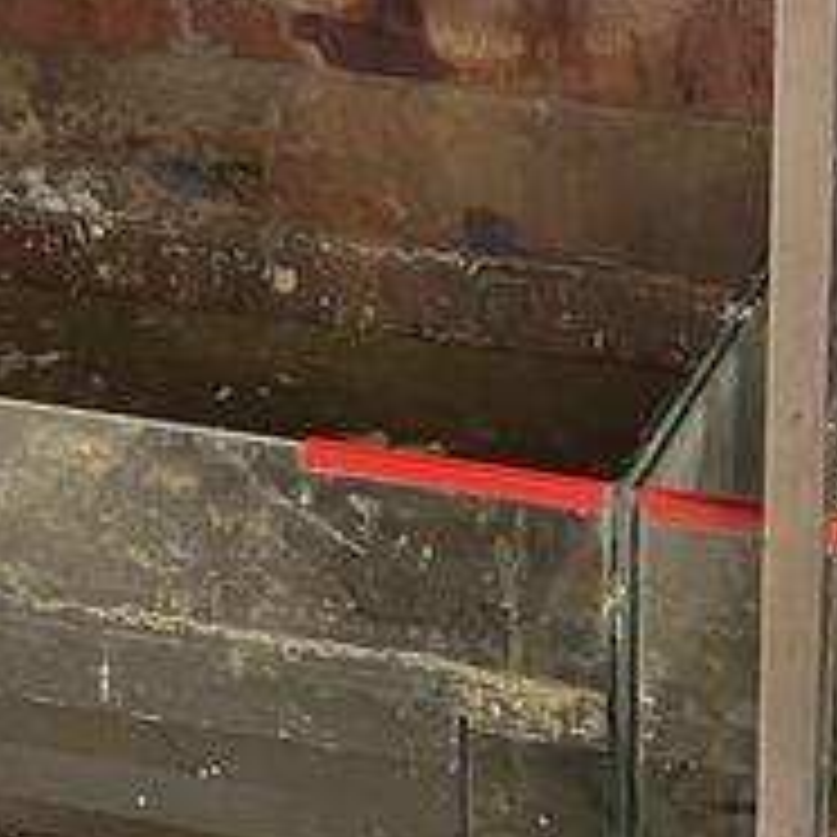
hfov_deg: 12.9
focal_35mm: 133
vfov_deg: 12.6
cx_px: 868
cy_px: -342
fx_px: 3638
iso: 125
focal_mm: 3.99
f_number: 1.8
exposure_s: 1/60
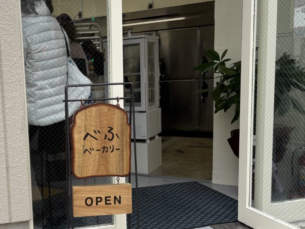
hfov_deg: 41.0
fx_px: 388
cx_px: 59
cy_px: 128
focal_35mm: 44
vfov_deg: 32.8
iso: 50
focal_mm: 5.96
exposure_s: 1/574
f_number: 1.6
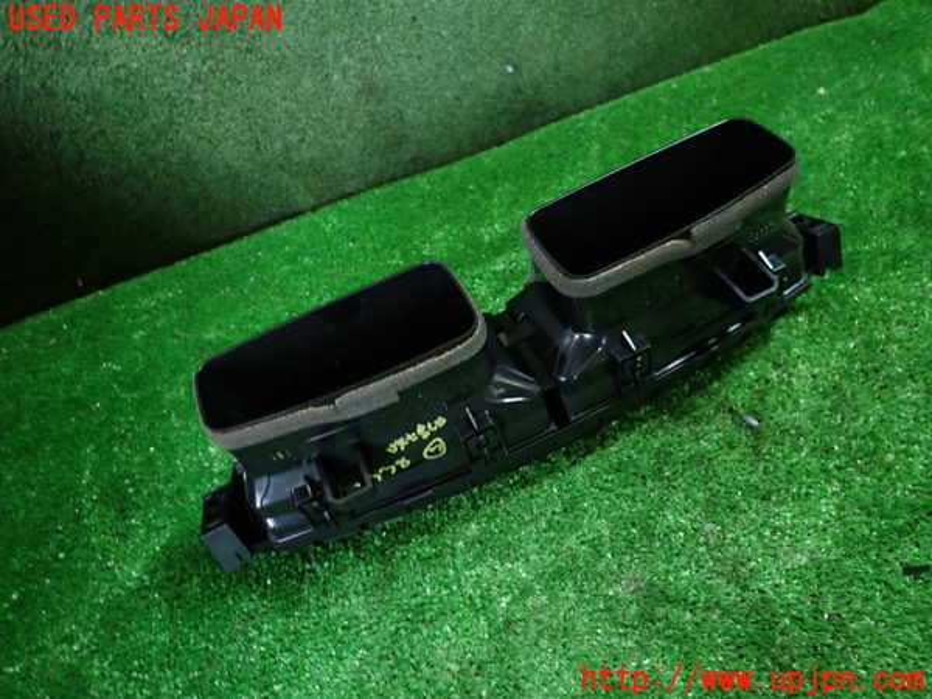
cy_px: 350
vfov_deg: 54.9
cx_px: 466
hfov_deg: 69.4
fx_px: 673
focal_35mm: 25
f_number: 2
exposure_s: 1/30
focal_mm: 4.5
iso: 200
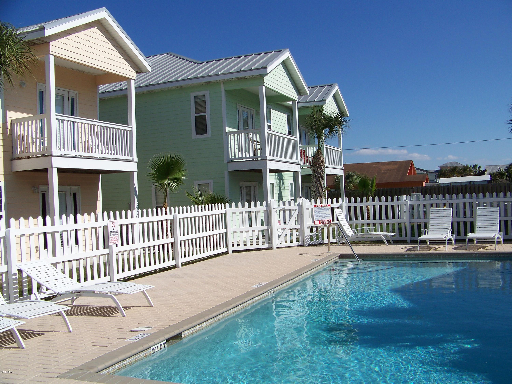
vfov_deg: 39.7
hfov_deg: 51.4
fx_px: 532
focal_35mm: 36
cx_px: 256
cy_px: 192
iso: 64
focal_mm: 5.85
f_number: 4
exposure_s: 1/1000
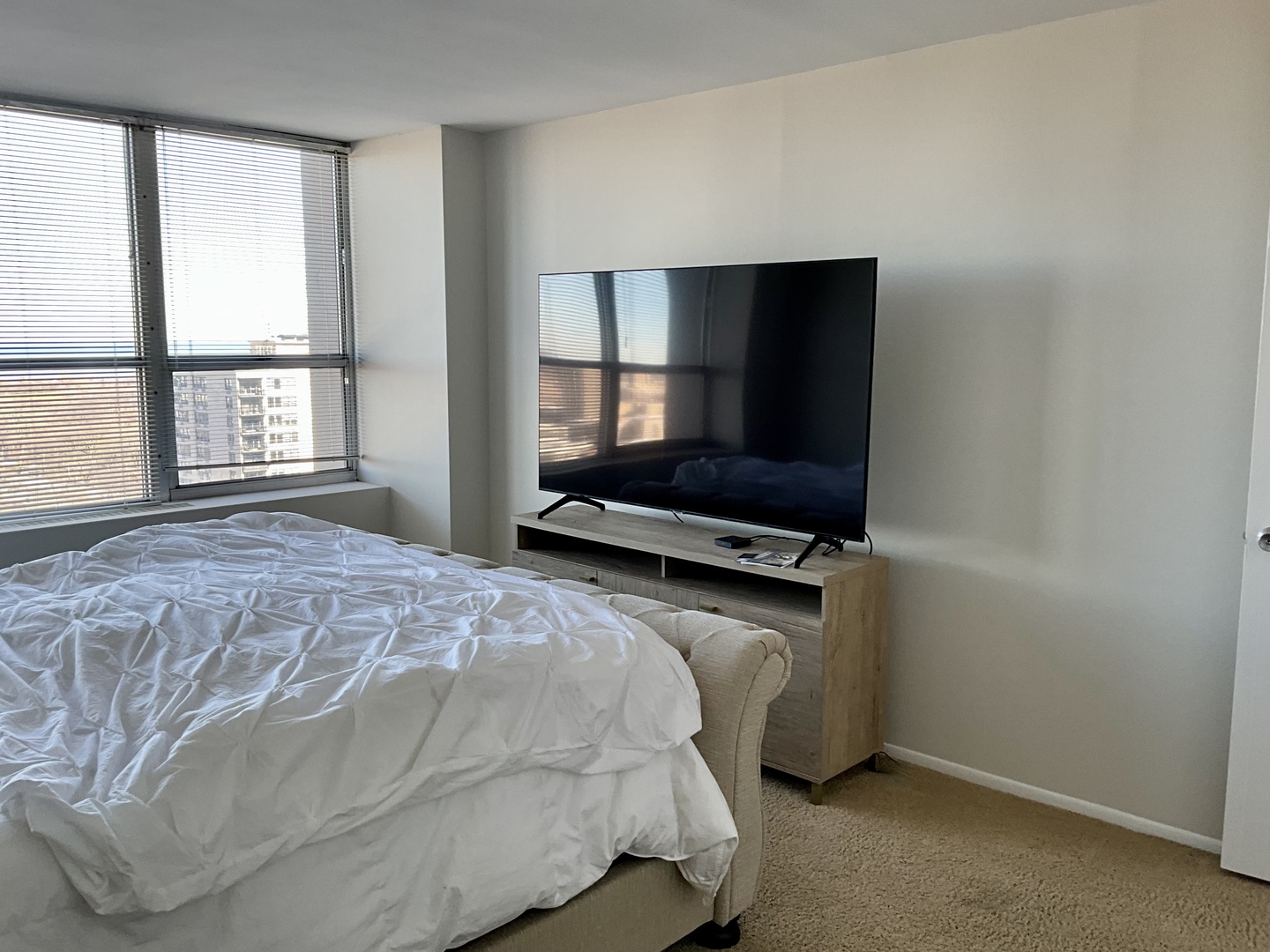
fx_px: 1064
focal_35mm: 29
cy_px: 476
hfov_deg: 61.7
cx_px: 635
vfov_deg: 48.2
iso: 32
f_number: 1.8
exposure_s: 1/122
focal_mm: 3
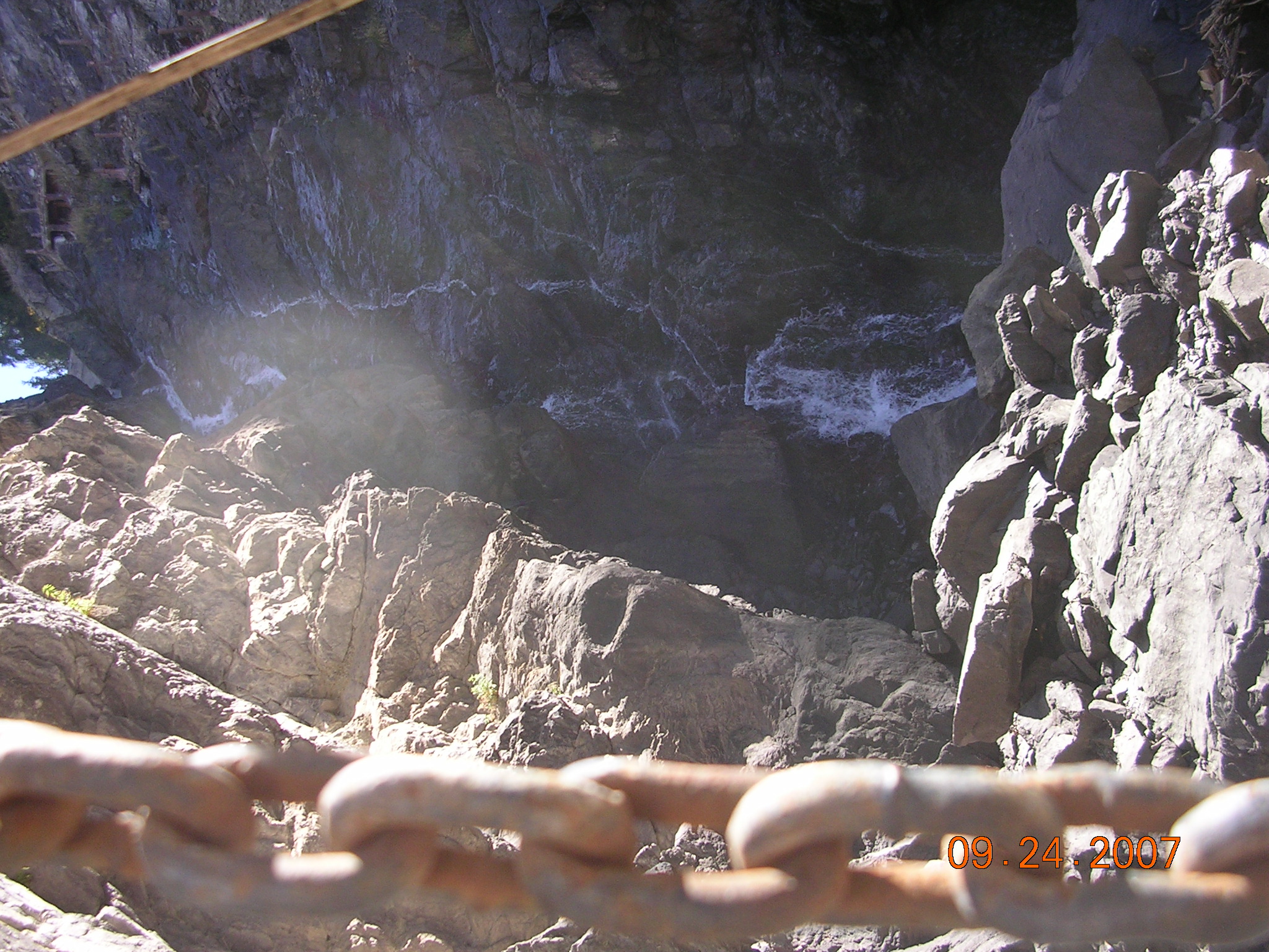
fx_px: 1393
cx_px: 634
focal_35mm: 38
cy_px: 476
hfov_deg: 49.0
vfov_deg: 37.7
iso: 50
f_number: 2.8
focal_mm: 5.8
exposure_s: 1/216
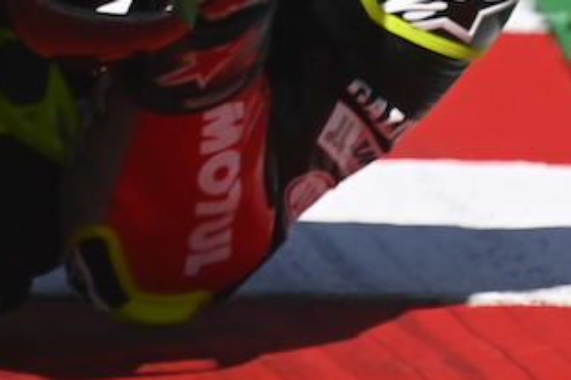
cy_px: -558
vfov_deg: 0.3
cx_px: -788
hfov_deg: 0.4
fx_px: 83128
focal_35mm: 5244
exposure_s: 1/800
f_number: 9
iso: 200
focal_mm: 850
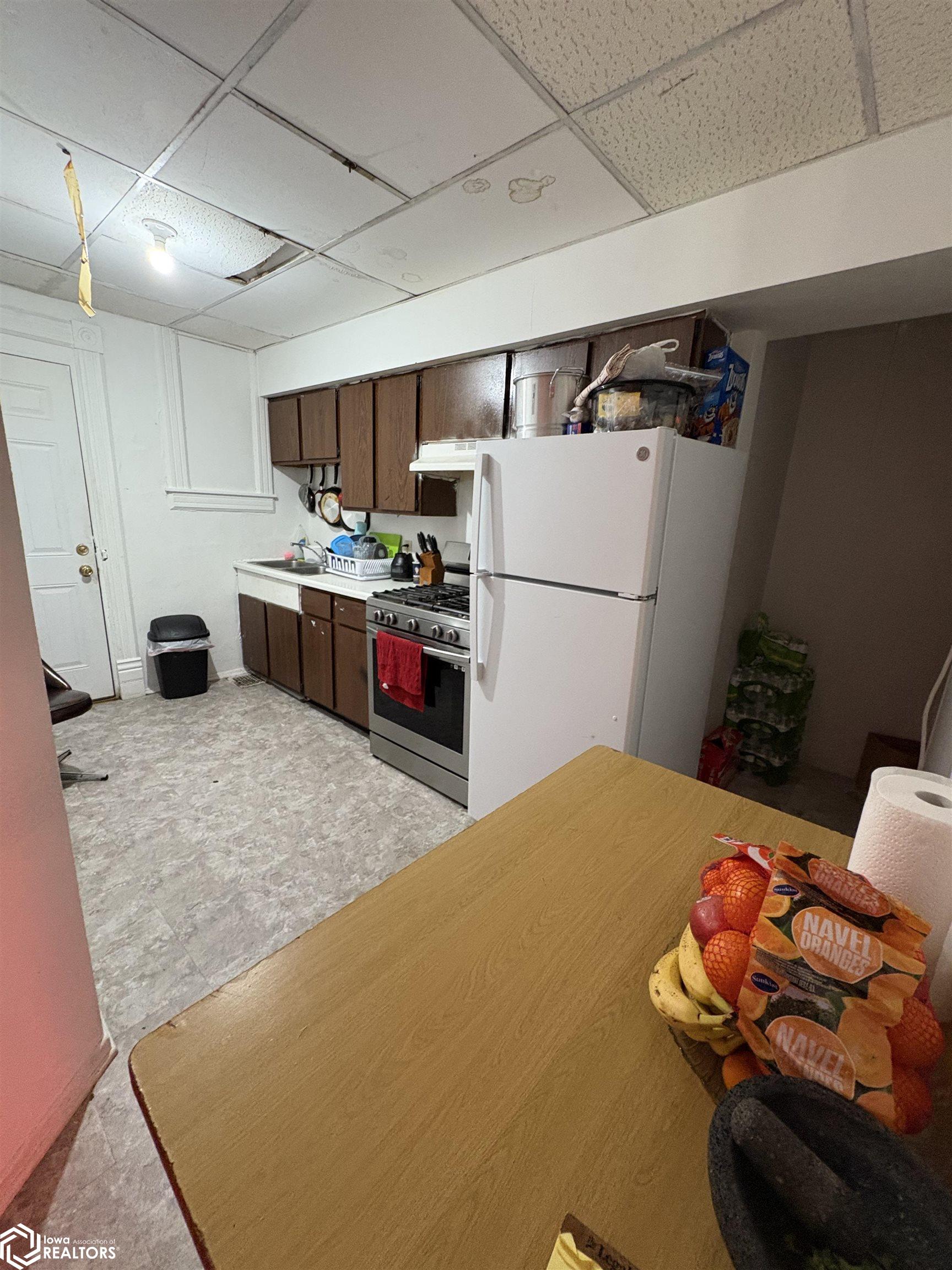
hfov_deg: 85.7
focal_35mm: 14
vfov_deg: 102.1
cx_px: 476
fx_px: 513
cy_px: 635
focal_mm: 2.22
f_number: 2.2
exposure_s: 1/60
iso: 500
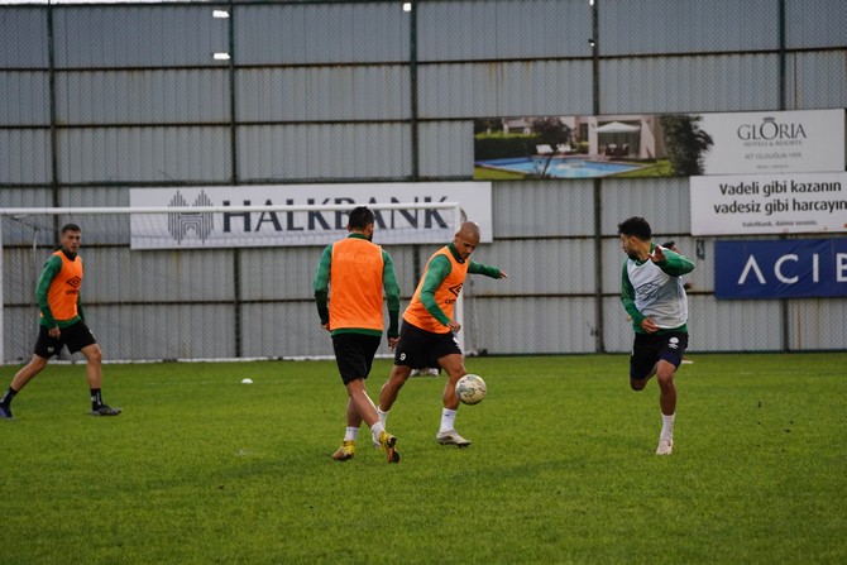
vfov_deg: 7.6
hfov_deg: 11.4
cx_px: 424
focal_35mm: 181
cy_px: 282
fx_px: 4259
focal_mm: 181
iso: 4000
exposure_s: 1/400
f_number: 5.6
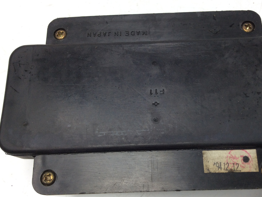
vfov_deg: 37.7
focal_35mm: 38
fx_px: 288
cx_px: 154
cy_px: 102
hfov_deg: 48.8
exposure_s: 1/237
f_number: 2.4
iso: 32
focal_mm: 3.3
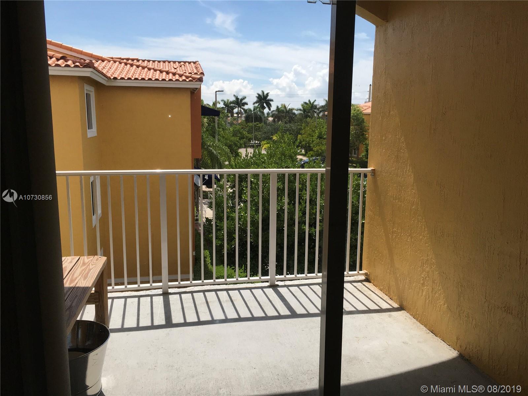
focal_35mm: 29
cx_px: 264
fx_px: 442
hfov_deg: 61.7
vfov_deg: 48.2
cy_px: 198
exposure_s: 1/2849
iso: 32
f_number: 2.2
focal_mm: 4.15
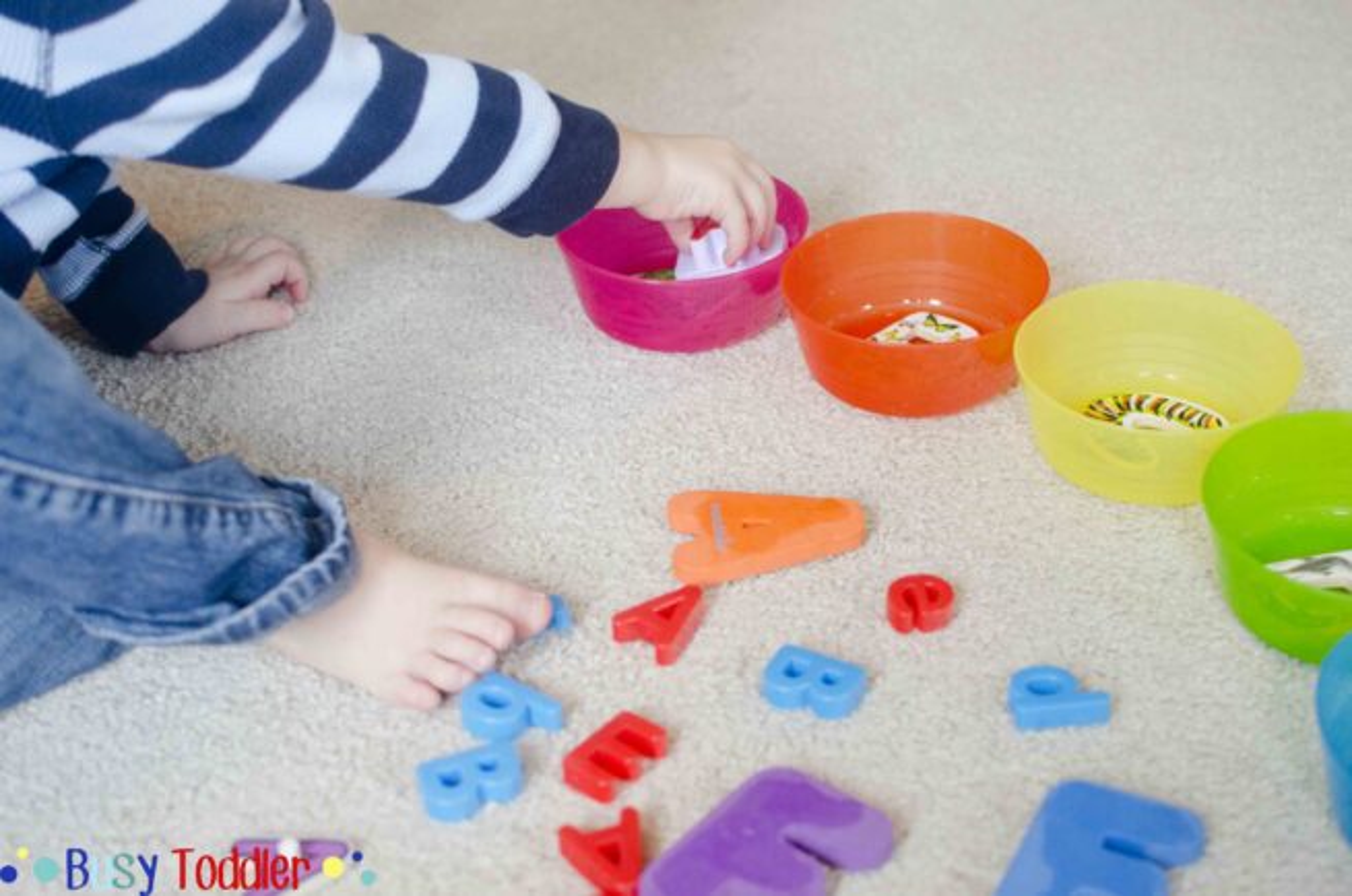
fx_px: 1968
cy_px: 448
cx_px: 676
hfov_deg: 37.9
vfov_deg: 25.6
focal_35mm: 52
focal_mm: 35
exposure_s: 1/40
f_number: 2.8
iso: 800
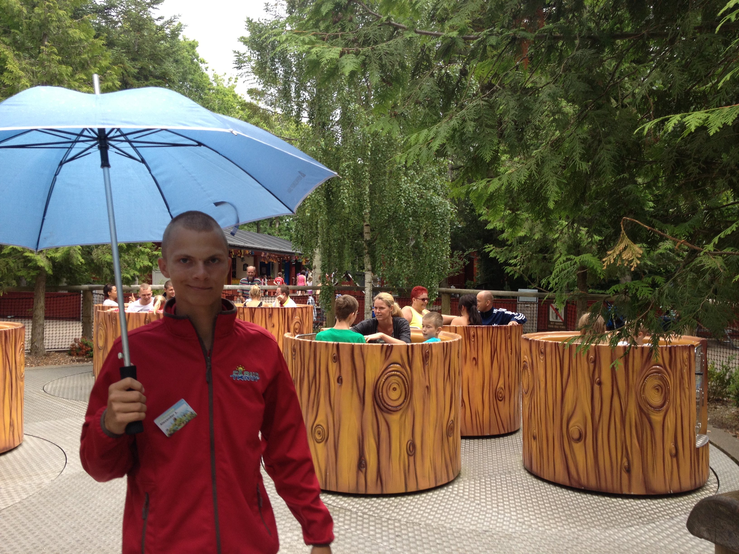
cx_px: 370
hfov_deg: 52.6
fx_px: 747
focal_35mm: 35
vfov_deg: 40.7
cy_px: 277
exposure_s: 1/237
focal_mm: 4.28
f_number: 2.4
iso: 50
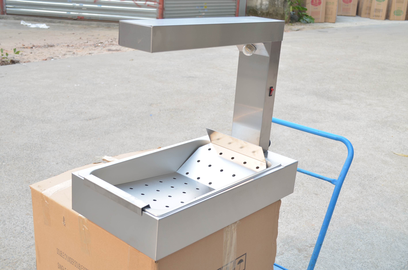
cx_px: 204
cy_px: 135
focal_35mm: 44
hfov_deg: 45.0
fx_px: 492
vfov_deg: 30.7
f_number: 5.6
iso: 100
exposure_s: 1/40
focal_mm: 29
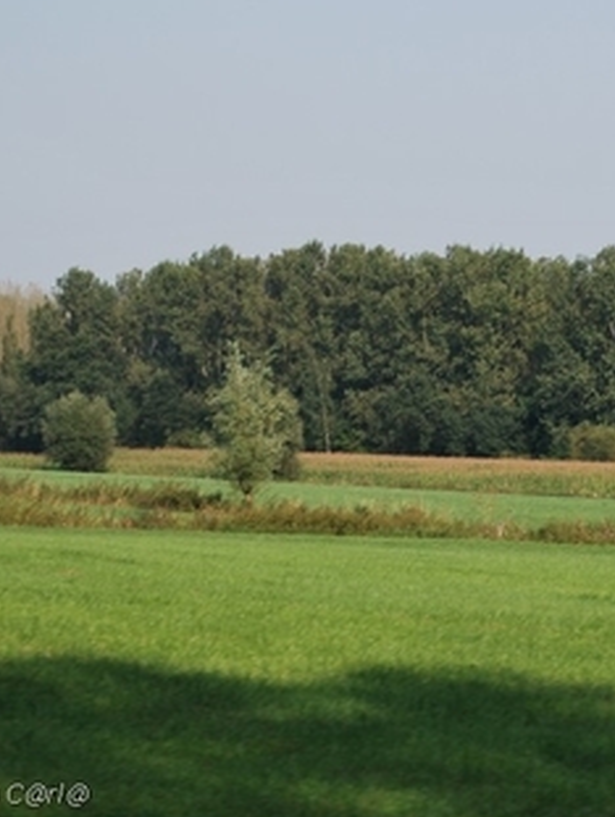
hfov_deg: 9.6
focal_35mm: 153
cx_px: 662
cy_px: 327
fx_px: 3615
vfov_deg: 12.9
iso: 100
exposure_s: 1/200
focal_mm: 55
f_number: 7.1
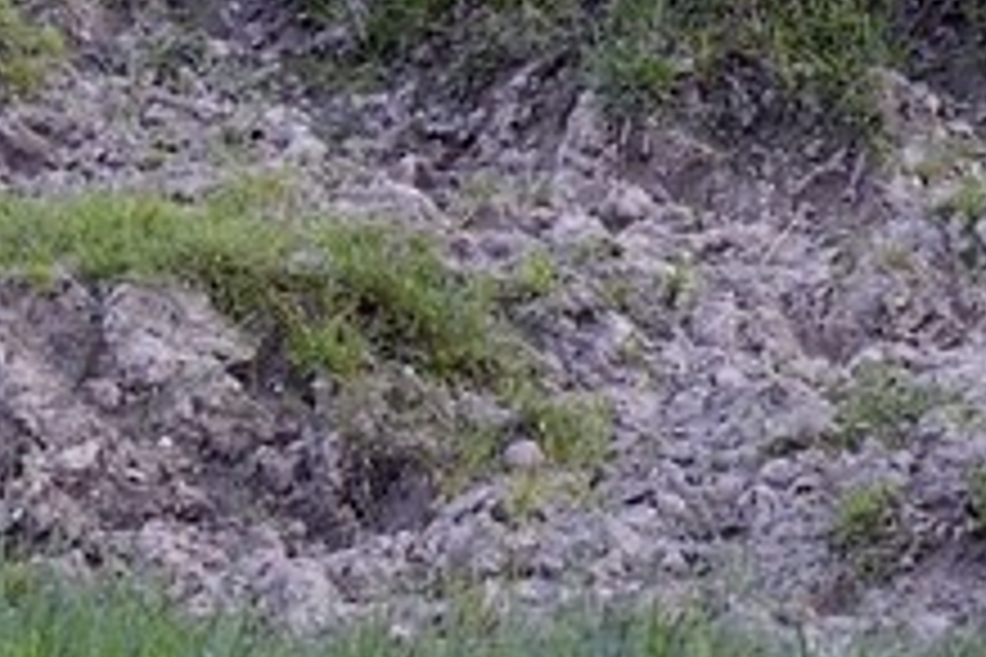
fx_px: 40039
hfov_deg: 1.4
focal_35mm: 1462
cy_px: -1112
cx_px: 3089
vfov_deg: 0.9
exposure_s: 1/250
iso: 800
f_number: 6.3
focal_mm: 200
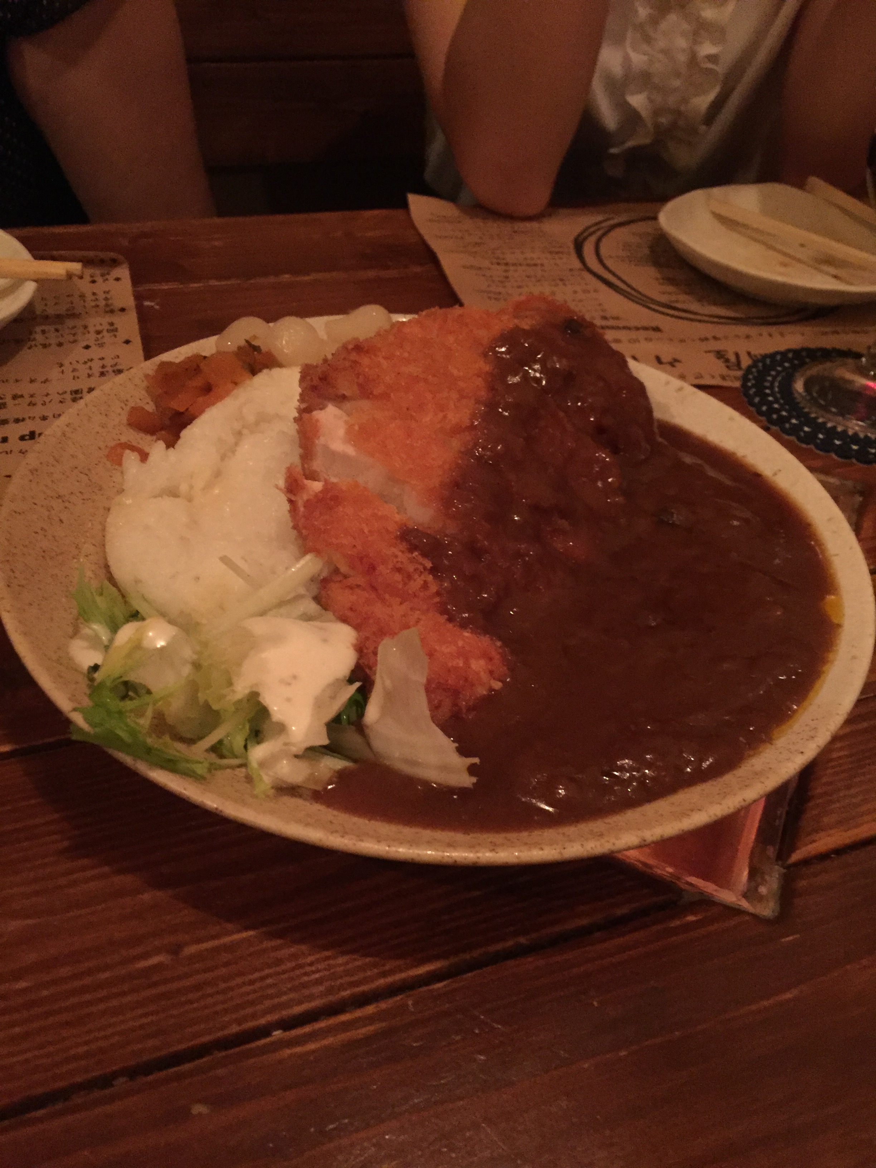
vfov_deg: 61.7
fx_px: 979
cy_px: 584
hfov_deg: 48.2
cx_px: 438
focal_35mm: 29
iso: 640
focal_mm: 4.15
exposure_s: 1/15
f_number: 2.2
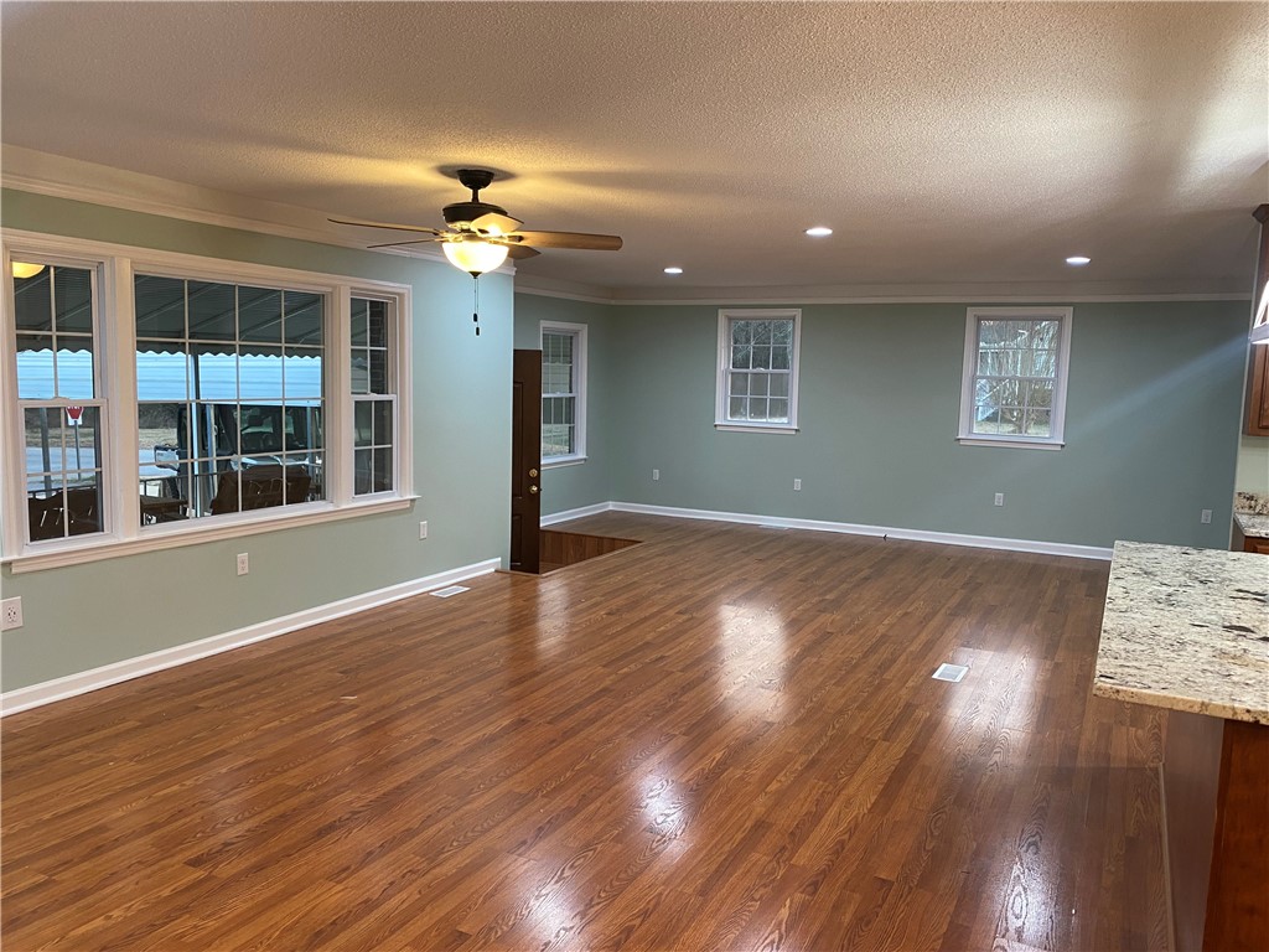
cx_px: 634
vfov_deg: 53.1
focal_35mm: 26
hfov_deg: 67.3
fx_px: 953
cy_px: 476
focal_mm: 4.25
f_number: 1.8
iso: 125
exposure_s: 1/60
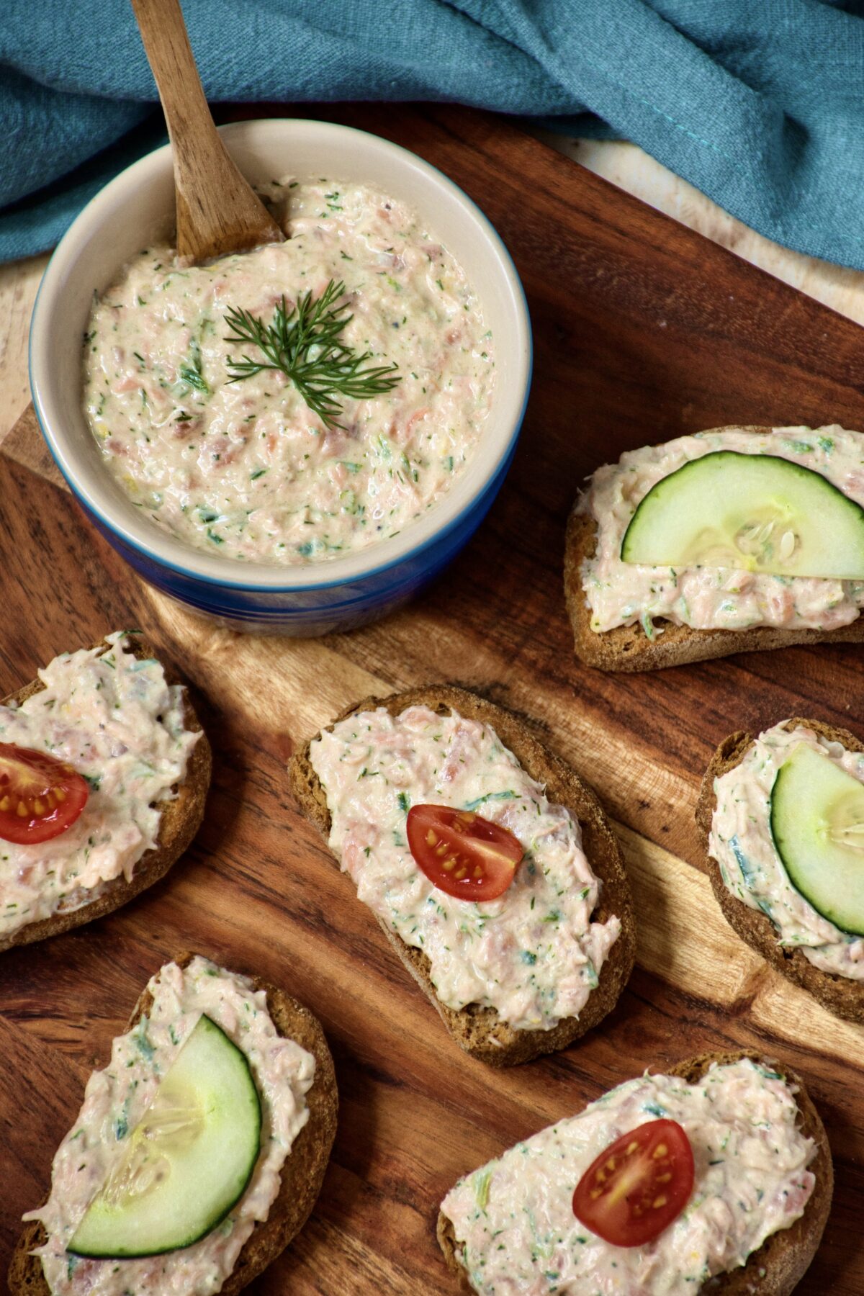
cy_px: 648
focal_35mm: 210
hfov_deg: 6.5
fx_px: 7559
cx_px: 432
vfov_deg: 9.8
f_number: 5.6
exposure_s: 1/40
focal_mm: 140
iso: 500
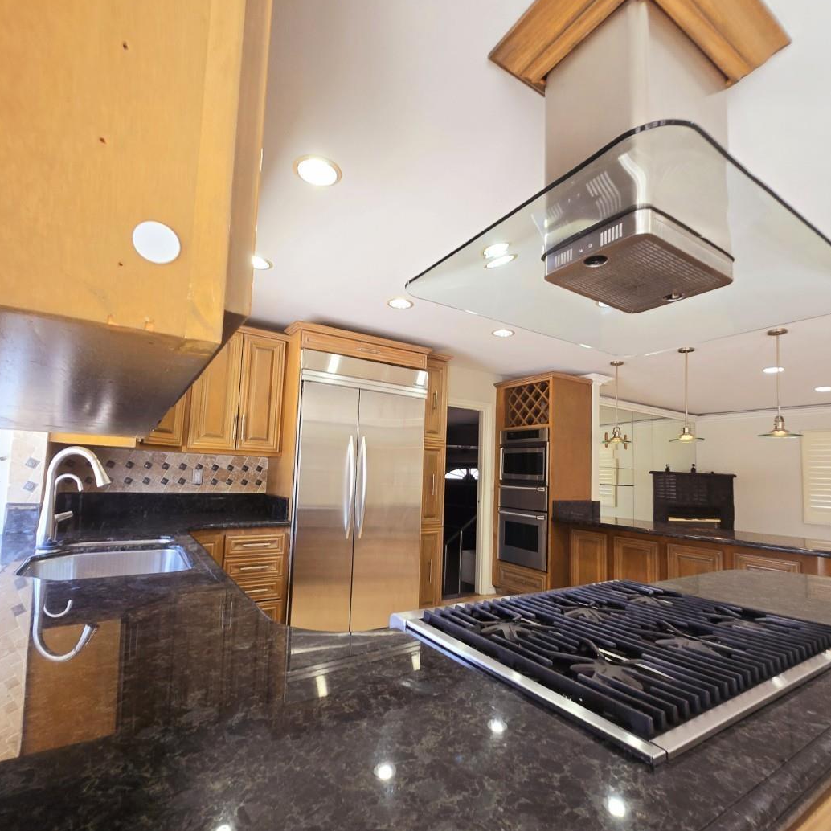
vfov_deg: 87.3
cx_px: 428
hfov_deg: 87.4
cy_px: 444
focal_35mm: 16
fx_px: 435
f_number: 2.2
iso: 80
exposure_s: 1/60
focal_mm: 1.7
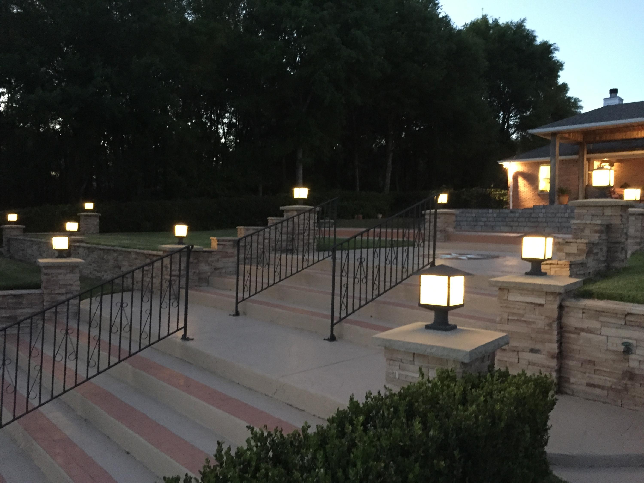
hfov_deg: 61.7
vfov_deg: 48.2
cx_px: 322
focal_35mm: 29
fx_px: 540
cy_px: 242
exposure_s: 1/15
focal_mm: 4.15
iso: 500
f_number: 2.2
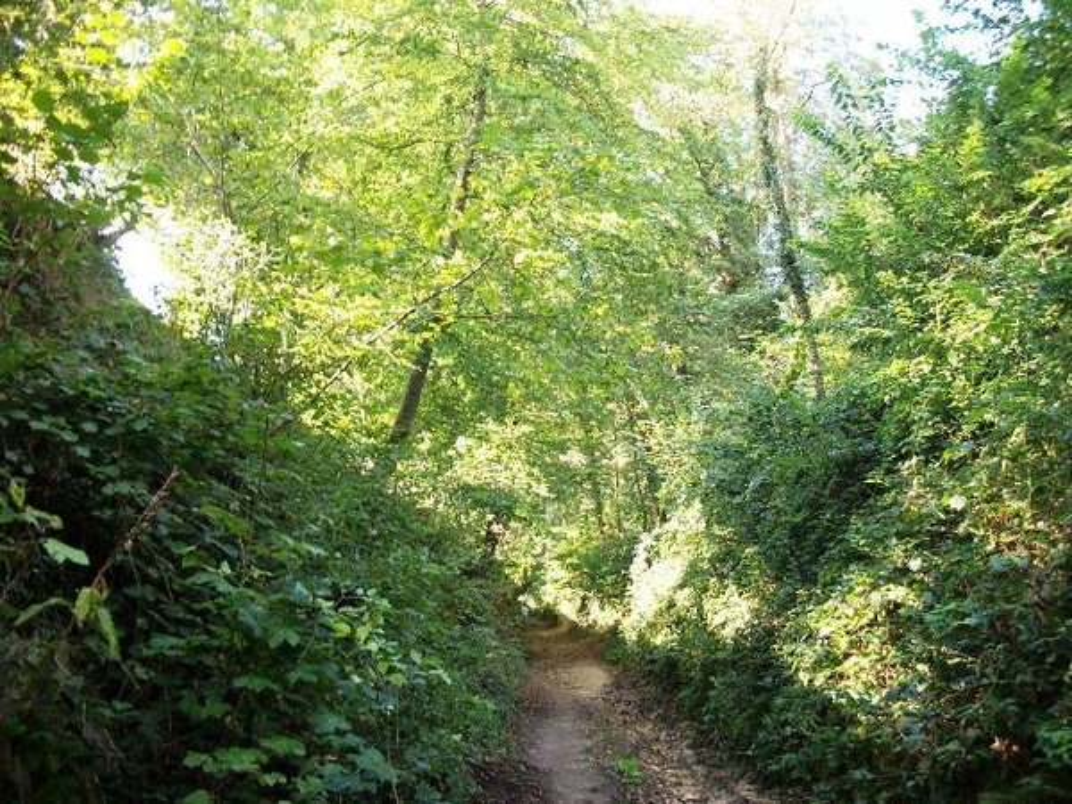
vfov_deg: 44.2
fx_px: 991
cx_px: 536
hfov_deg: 56.8
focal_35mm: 32
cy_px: 402
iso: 80
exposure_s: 1/30
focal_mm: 5.7
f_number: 2.9
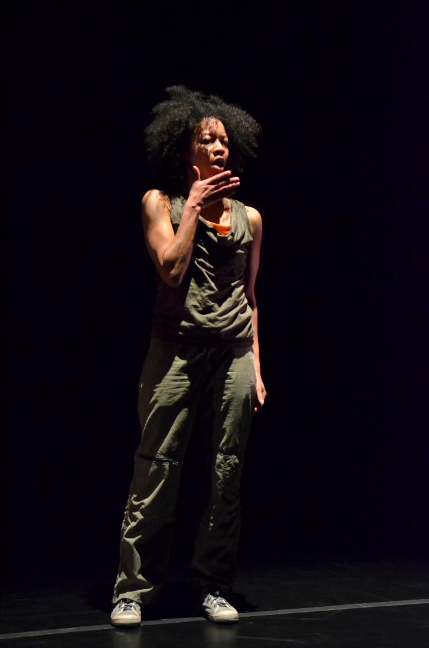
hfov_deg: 20.1
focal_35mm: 68
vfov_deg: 29.9
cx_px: 214
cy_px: 324
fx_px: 1212
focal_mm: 45
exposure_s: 1/320
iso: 2500
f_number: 2.8
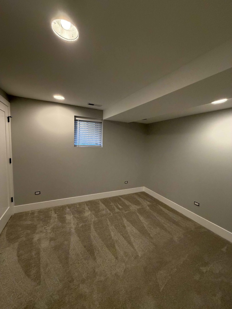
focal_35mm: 14
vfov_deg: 102.1
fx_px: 125
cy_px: 154
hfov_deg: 85.7
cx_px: 116
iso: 400
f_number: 2.2
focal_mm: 2.22
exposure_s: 1/60
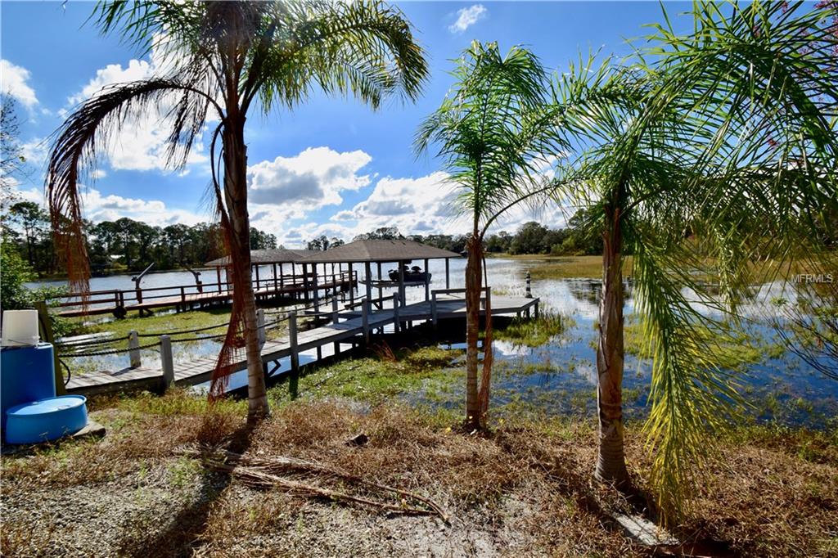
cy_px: 279
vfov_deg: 77.3
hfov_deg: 100.4
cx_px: 419
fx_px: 349
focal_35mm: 15
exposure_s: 1/500
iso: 220
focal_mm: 10
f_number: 11
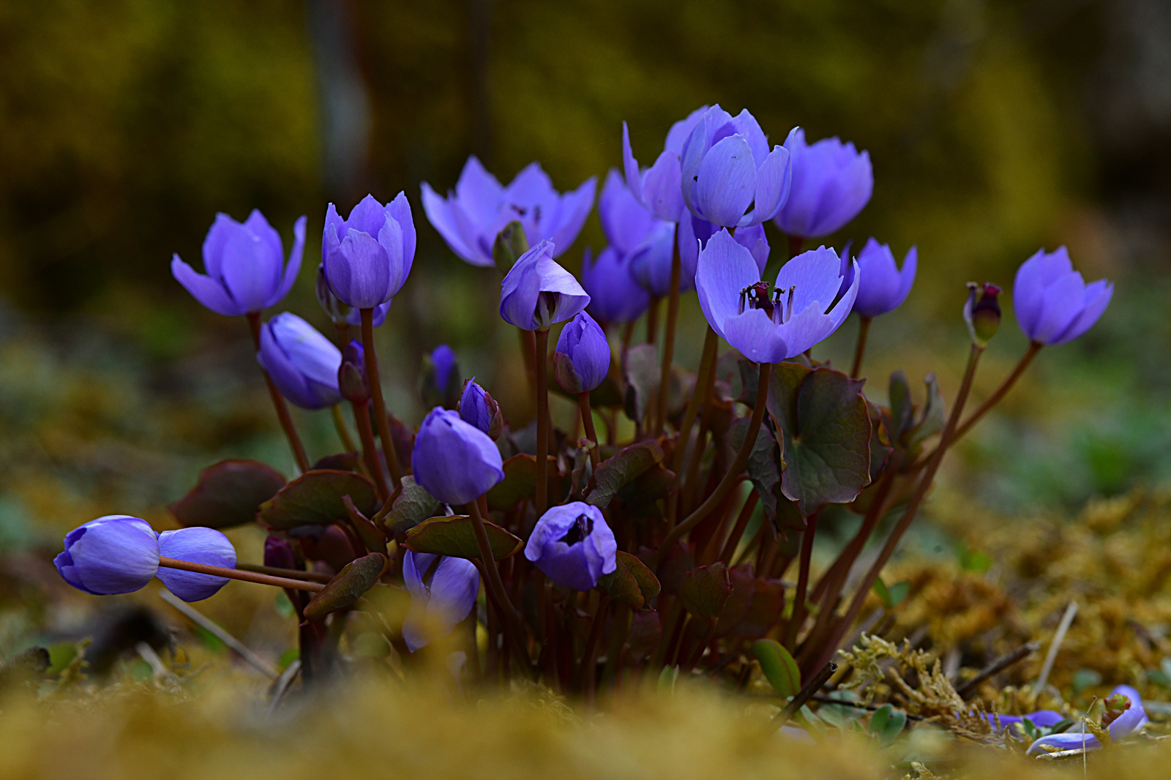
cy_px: 390
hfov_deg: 19.5
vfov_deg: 13.0
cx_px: 586
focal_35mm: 105
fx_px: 3414
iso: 400
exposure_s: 1/400
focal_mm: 105
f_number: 11
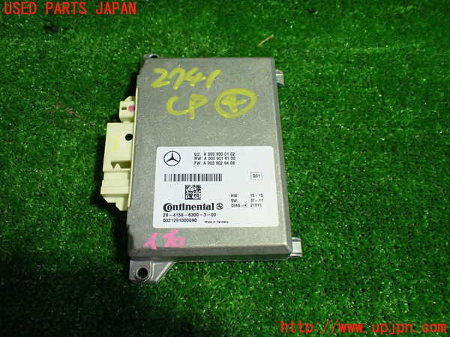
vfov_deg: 46.8
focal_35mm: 30
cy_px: 168
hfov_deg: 60.0
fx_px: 390
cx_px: 225
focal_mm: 5.4
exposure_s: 1/125
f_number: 2.3
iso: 400
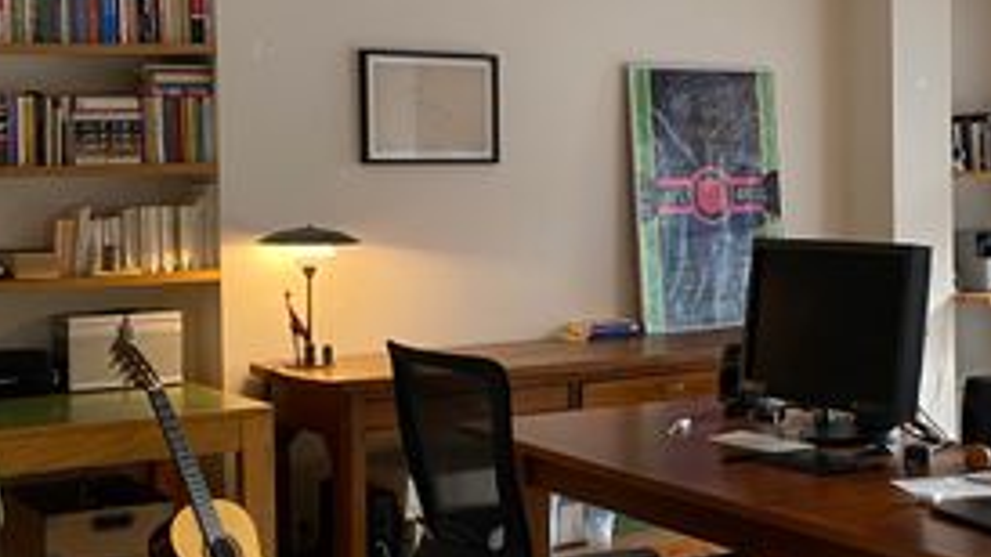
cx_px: 727
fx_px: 1629
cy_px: 224
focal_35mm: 62
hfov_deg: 33.3
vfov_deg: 19.4
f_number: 1.8
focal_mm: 4.25
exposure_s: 1/50
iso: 125
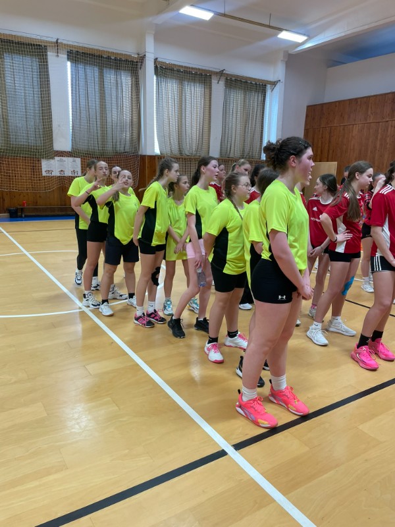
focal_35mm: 26
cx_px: 198
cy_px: 264
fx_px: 396
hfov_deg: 53.1
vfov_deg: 67.3
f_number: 1.6
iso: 100
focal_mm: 4.2
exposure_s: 1/100
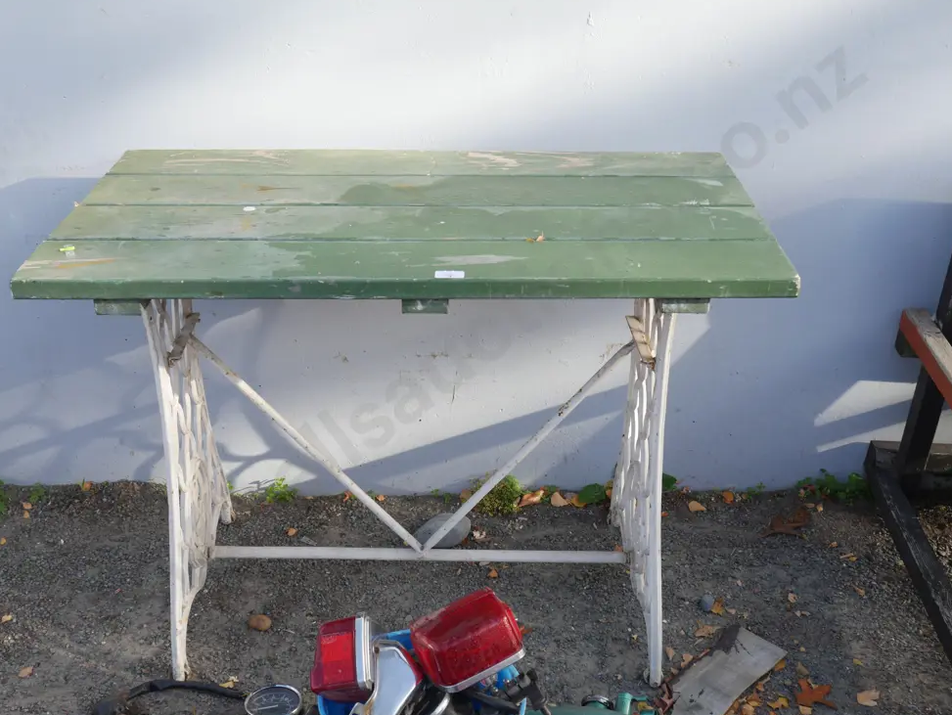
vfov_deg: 36.0
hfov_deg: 46.8
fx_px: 1101
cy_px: 362
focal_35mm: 40
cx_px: 454
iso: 200
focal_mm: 19
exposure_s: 1/160
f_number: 5.6
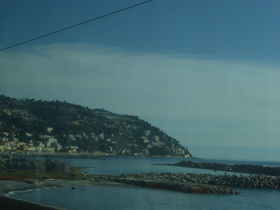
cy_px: 136
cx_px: 87
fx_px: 607
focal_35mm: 75
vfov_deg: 19.6
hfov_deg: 25.8
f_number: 4.1
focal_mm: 9
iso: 100
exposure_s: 1/1300
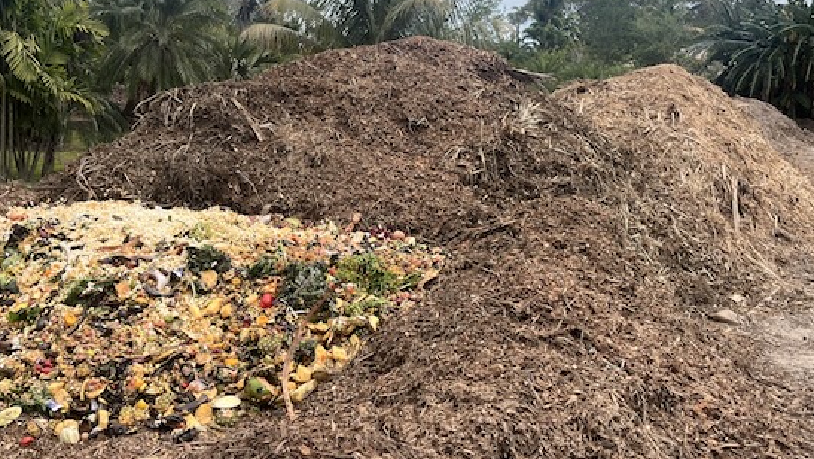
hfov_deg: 49.2
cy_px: 212
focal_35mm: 41
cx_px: 344
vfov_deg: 29.0
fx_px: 885
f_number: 1.6
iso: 50
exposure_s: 1/2755
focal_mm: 5.1
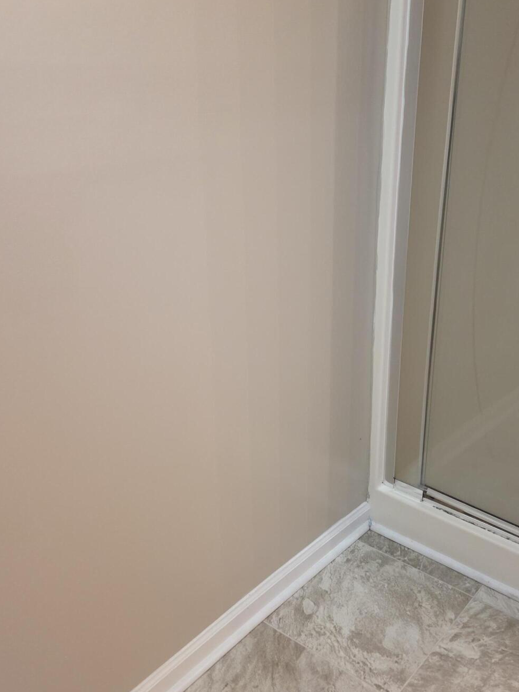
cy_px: 369
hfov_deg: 40.4
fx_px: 699
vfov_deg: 52.6
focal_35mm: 35
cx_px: 332
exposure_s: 1/120
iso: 800
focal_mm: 5.4
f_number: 1.8
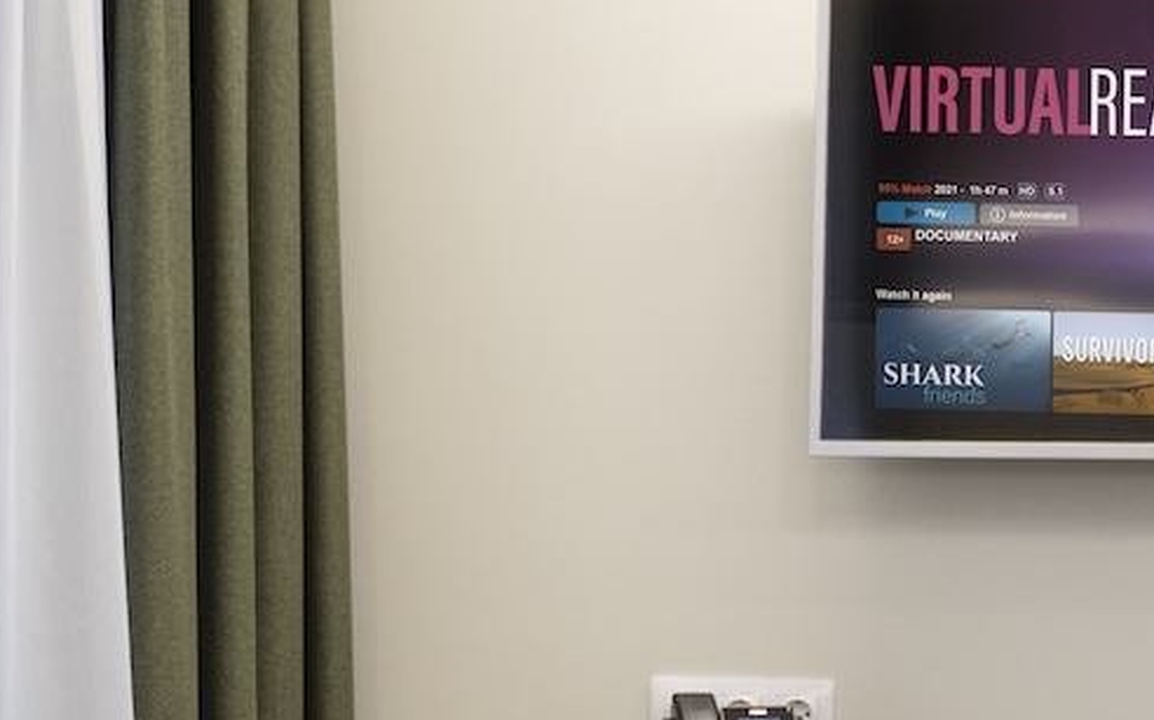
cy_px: 802
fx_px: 3049
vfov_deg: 13.2
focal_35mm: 97
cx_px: 1260
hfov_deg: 20.5
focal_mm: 39
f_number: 2.8
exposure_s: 1/160
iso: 1600
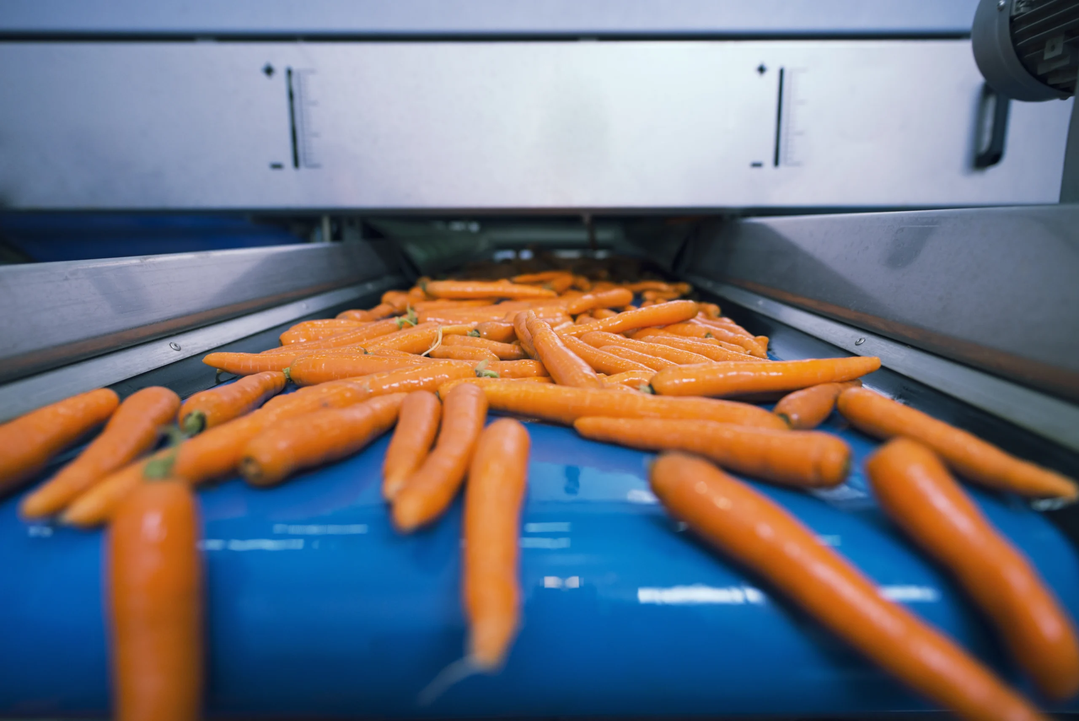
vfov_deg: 62.0
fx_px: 600
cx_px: 540
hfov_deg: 84.0
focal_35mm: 20
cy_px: 360
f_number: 2
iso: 1000
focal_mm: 20
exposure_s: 1/250
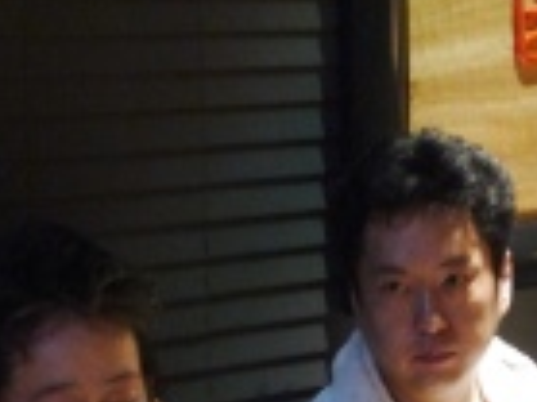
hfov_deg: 12.4
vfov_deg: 9.6
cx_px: 707
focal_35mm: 155
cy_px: 224
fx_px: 2402
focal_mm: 24
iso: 1600
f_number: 4.9
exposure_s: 1/13
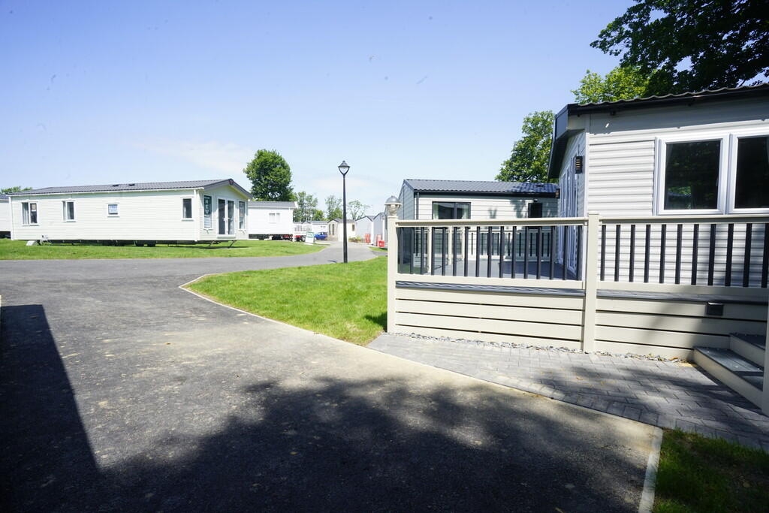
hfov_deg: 96.7
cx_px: 384
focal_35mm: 16
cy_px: 256
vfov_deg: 73.8
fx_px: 342
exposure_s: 1/60
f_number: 18
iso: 320
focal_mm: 16
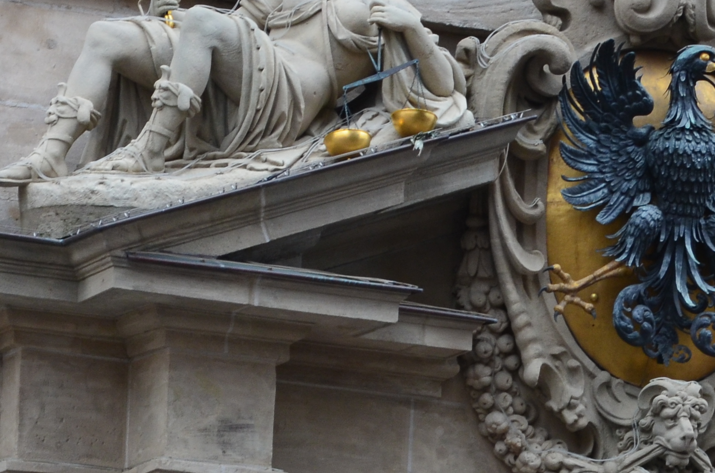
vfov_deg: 5.1
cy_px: 279
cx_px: 526
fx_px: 5324
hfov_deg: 7.7
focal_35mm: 269
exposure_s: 1/15
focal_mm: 55
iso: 400
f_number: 8
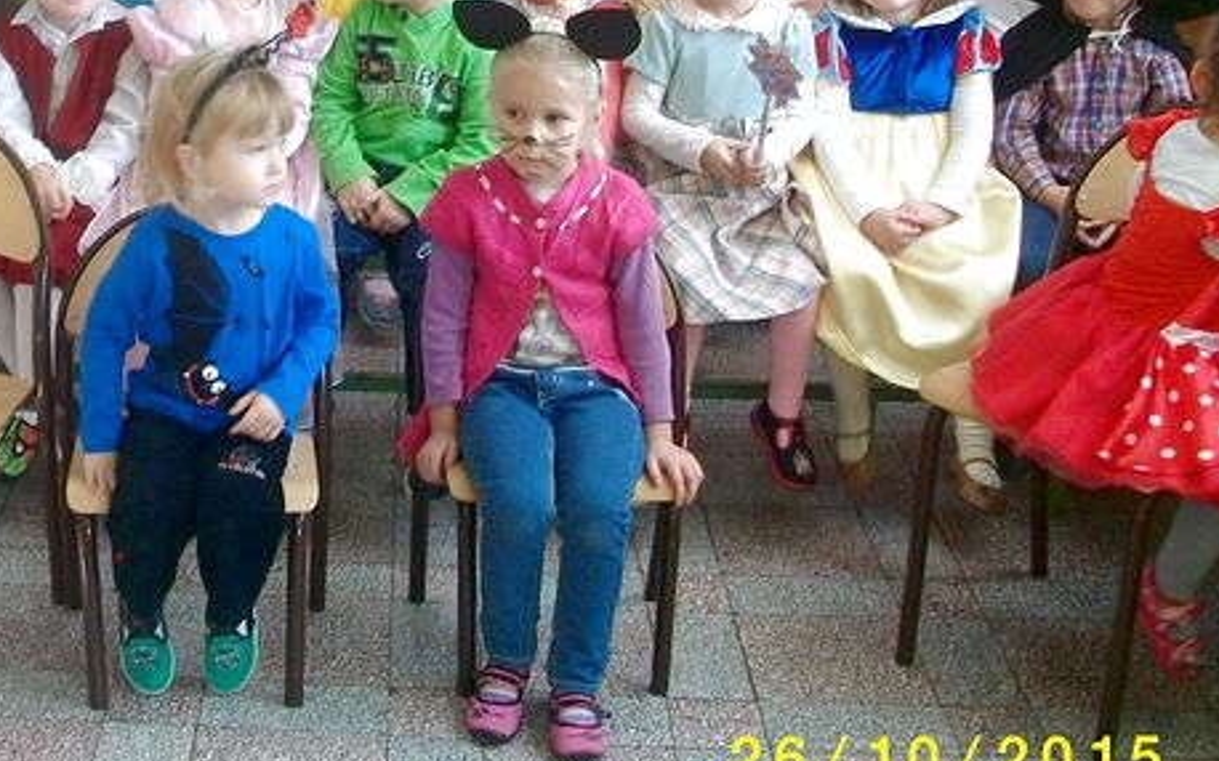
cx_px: 263
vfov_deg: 20.3
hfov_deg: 31.7
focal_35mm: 63
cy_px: 93
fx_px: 2092
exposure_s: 1/40
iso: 176
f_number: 2.9
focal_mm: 5.7
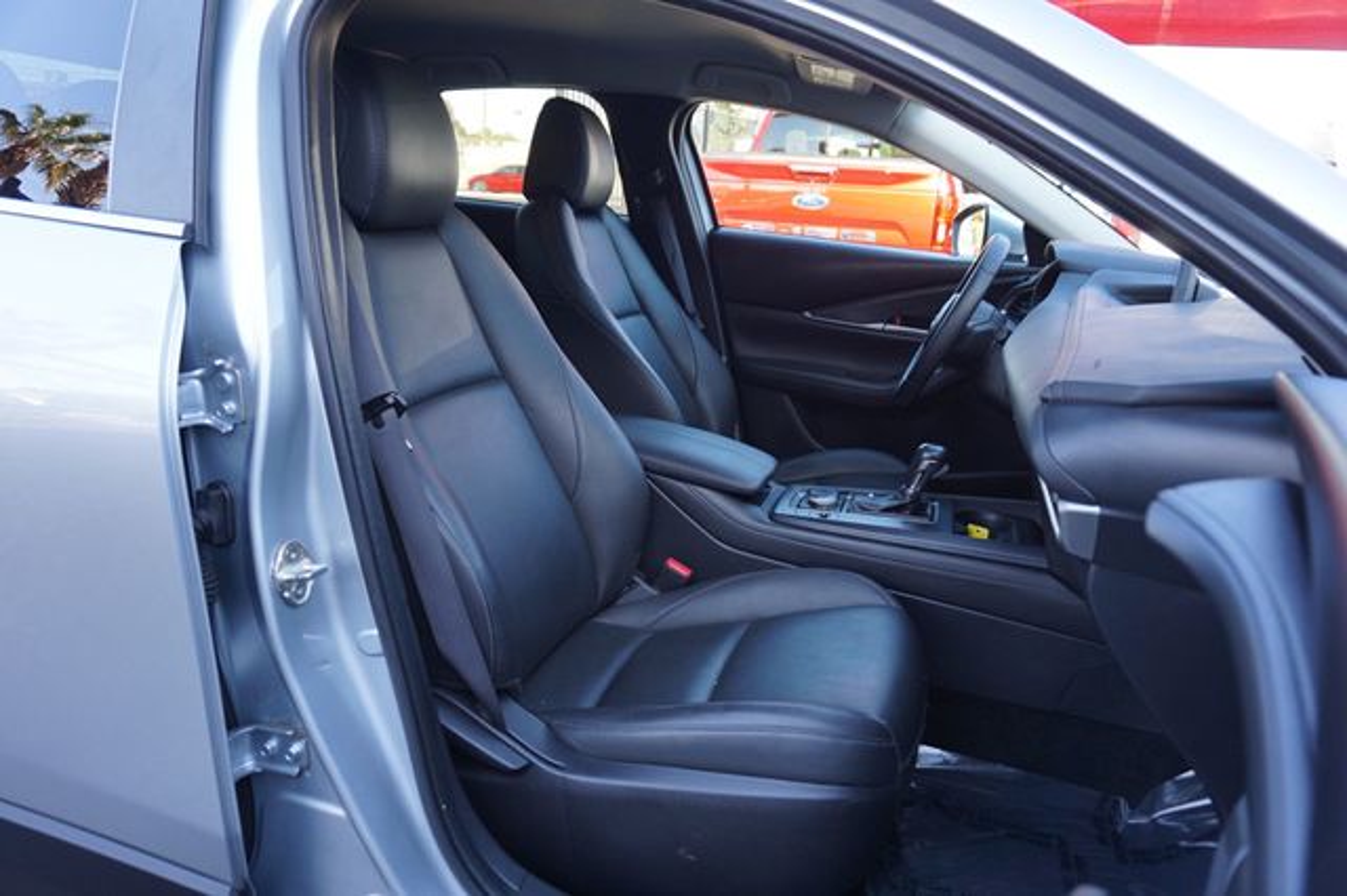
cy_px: 448
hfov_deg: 73.8
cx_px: 674
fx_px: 897
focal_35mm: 24
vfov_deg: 53.1
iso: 125
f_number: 4
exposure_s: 1/60
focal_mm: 16
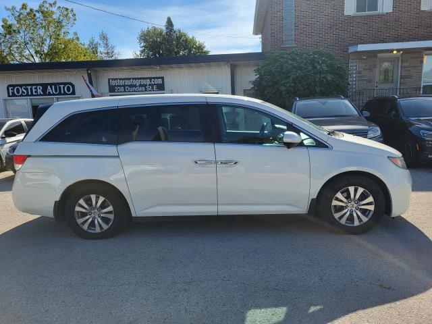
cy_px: 162
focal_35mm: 26
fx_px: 324
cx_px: 216
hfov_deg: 67.3
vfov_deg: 53.1
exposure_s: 1/1770
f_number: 1.8
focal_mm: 5.4
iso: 40
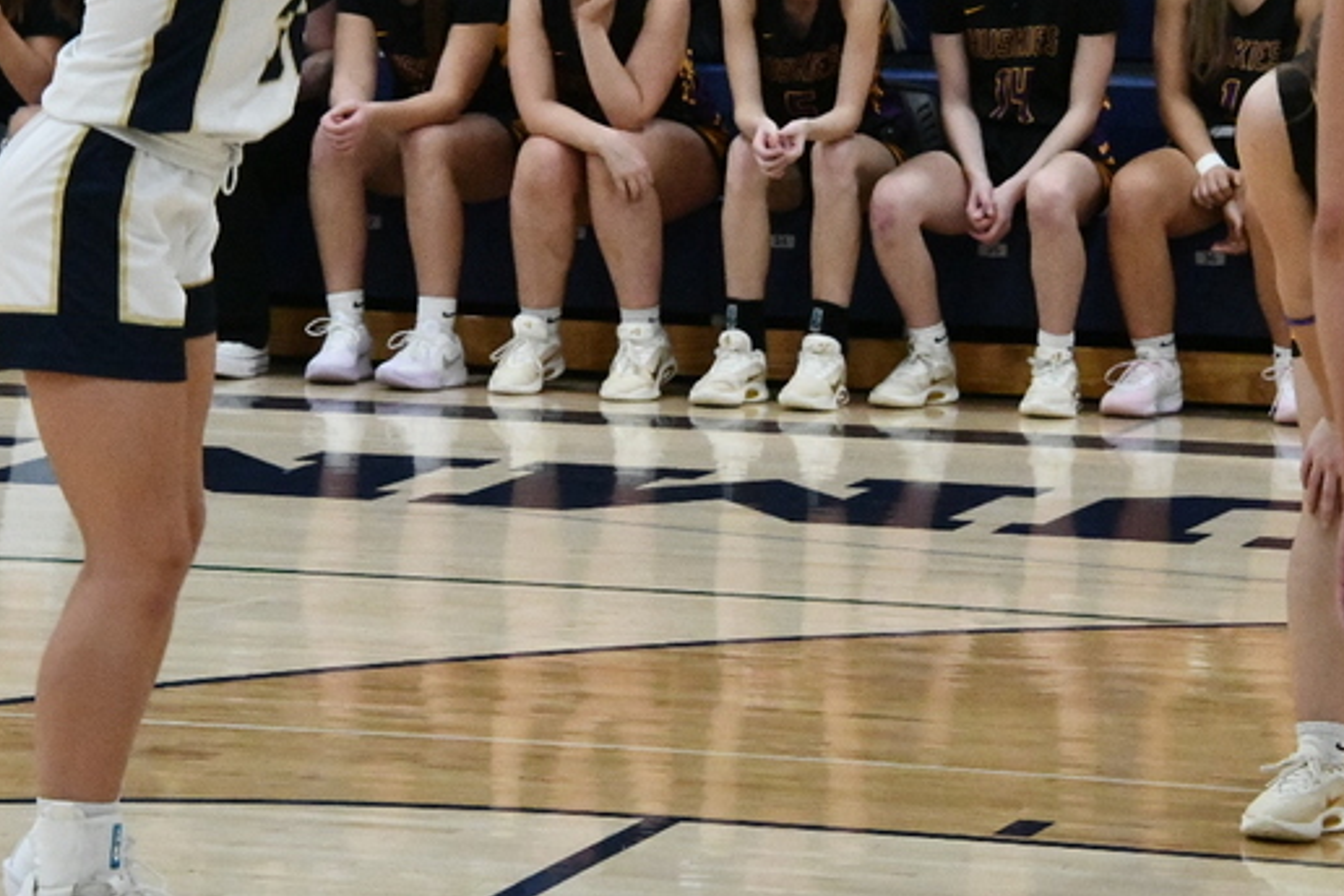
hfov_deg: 8.5
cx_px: 484
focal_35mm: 242
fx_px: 9034
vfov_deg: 5.7
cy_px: 119
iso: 16000
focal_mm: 122
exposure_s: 1/250
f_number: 11
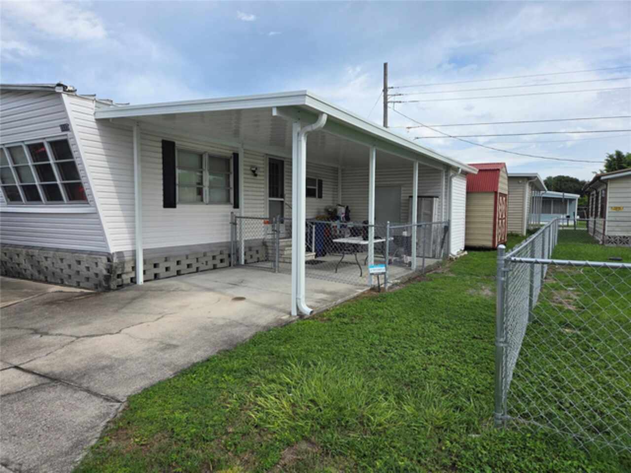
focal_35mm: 23
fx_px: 419
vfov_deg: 58.9
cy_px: 236
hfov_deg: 73.9
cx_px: 316
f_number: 1.8
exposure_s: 1/3697
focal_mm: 5.4
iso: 80
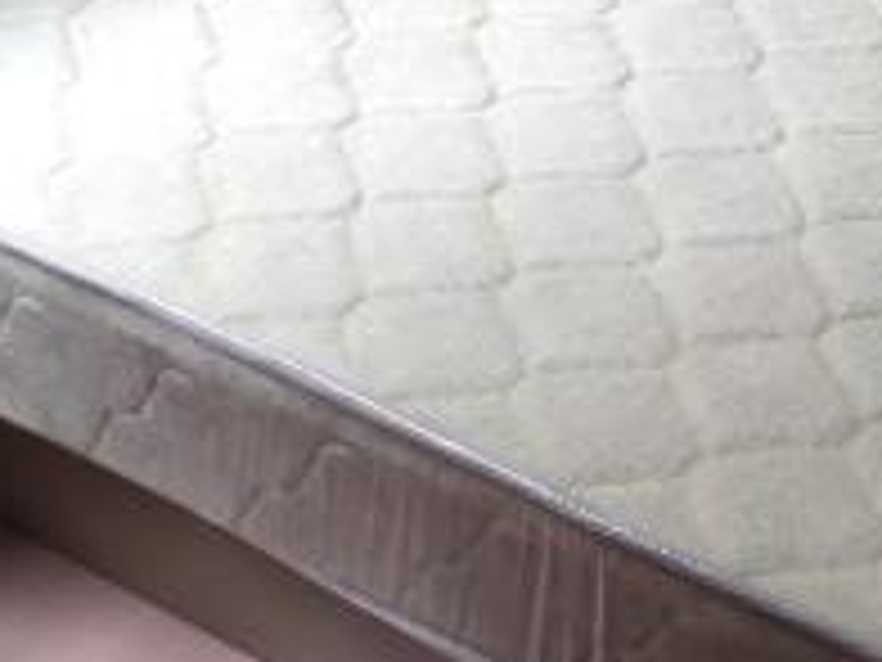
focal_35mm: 98
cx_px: 1202
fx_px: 2497
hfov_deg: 18.4
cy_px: -333
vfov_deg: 14.1
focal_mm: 6.72
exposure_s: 1/100
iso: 135
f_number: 1.69
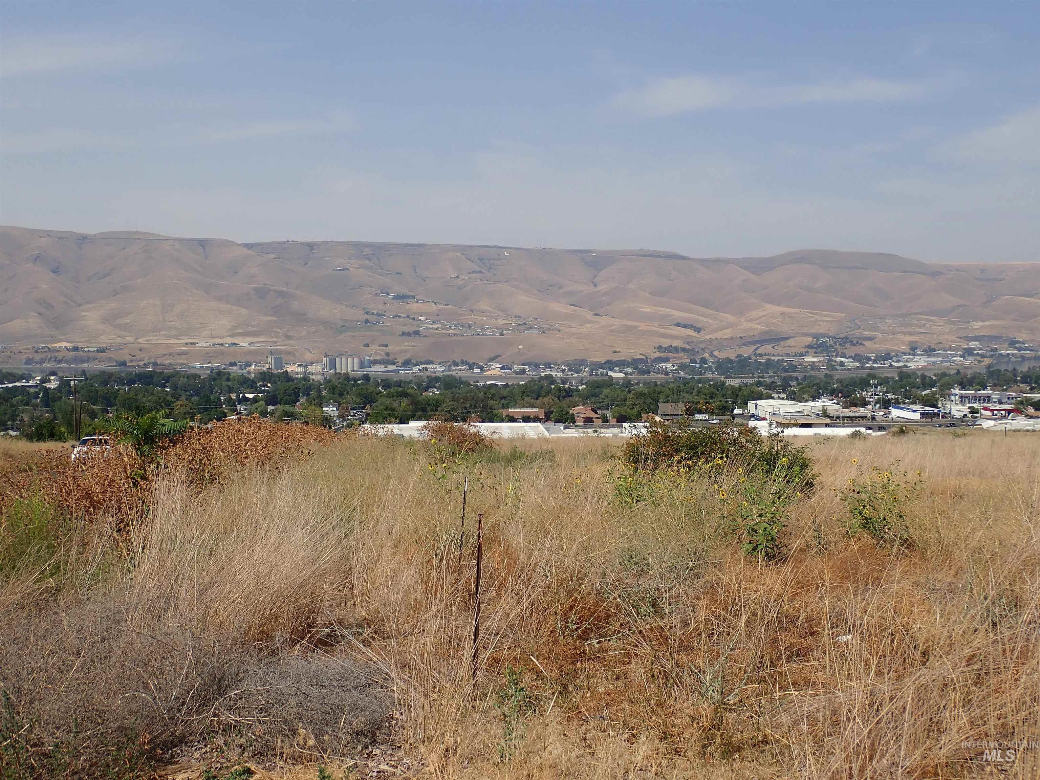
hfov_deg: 46.8
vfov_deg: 36.0
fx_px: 1202
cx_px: 520
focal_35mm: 40
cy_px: 390
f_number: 11
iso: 100
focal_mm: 7.34
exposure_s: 1/160
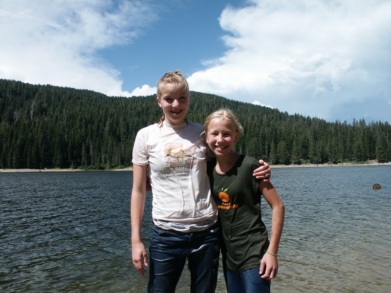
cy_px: 146
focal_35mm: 28
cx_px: 196
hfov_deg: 63.4
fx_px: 316
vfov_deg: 49.7
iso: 100
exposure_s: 1/350
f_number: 8
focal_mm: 7.21
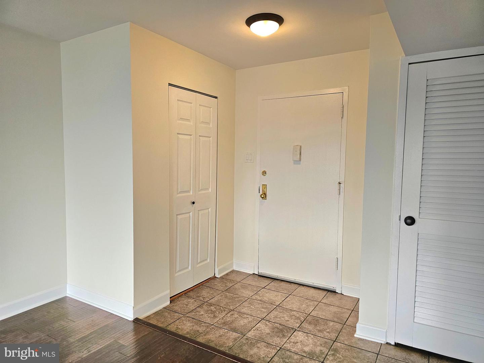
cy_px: 182
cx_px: 242
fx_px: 322
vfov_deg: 58.9
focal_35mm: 23
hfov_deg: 73.9
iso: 160
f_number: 1.7
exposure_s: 1/120
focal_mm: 6.3
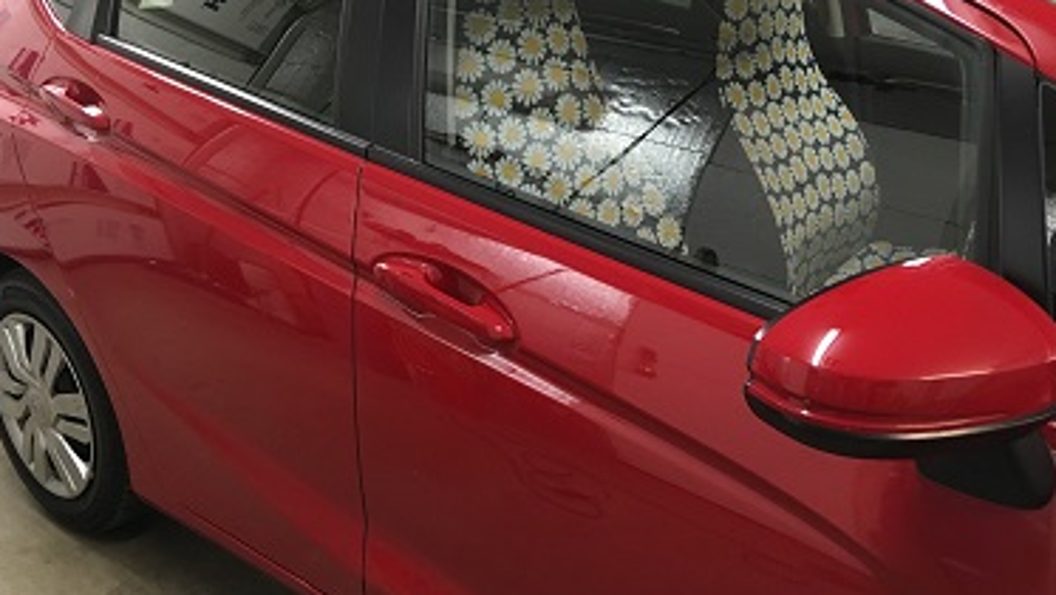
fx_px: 1092
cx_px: 566
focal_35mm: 39
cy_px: 211
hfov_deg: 51.6
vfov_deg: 30.3
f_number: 2.2
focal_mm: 4.15
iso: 125
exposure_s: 1/30
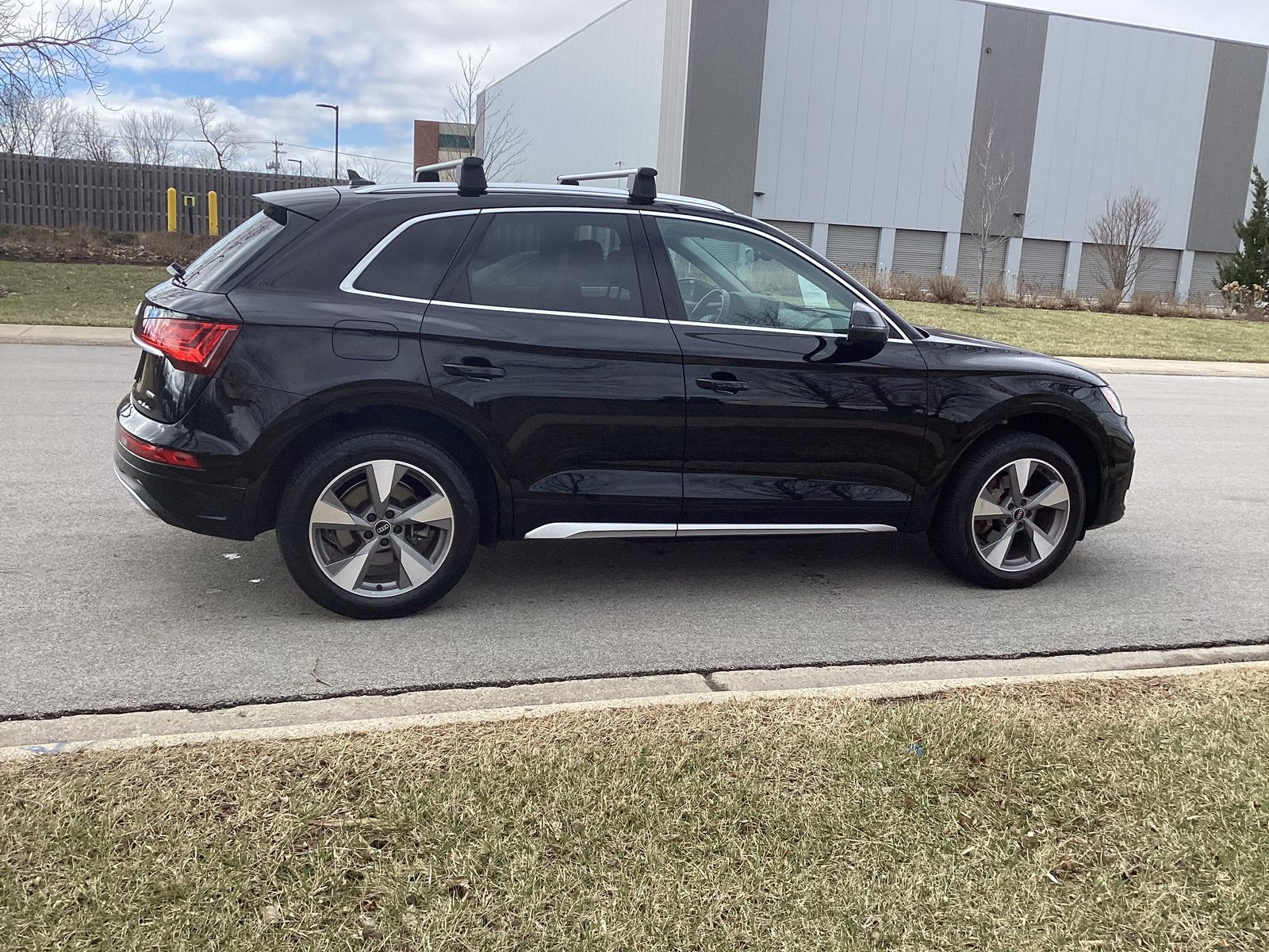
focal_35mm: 31
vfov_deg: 45.4
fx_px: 1136
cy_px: 476
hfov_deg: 58.4
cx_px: 634
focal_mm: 3.3
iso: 25
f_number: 2.4
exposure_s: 1/947
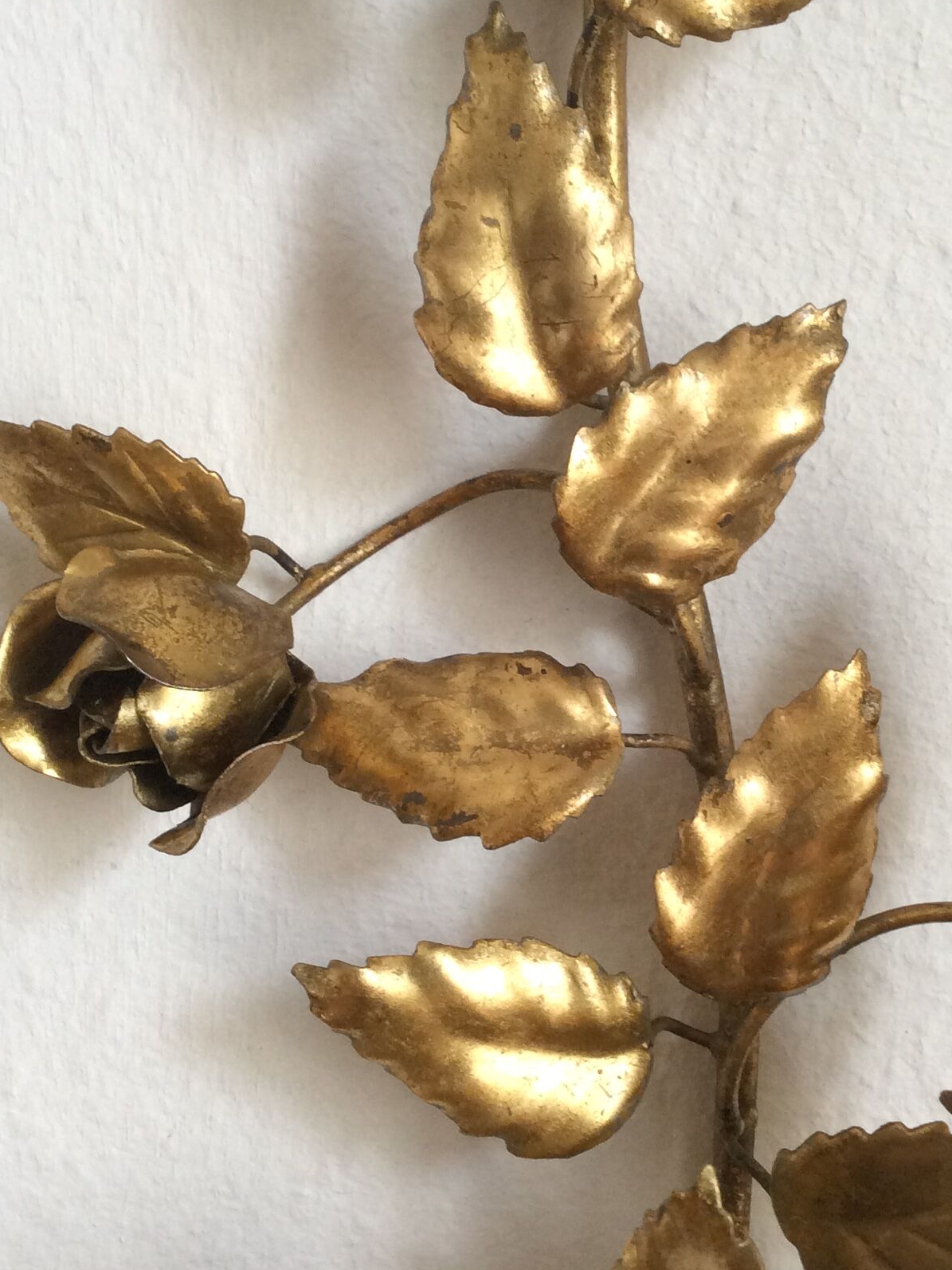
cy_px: 589
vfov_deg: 36.8
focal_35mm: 52
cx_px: 663
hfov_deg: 27.8
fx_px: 1907
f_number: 2.4
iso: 64
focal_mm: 3.3
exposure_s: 1/25
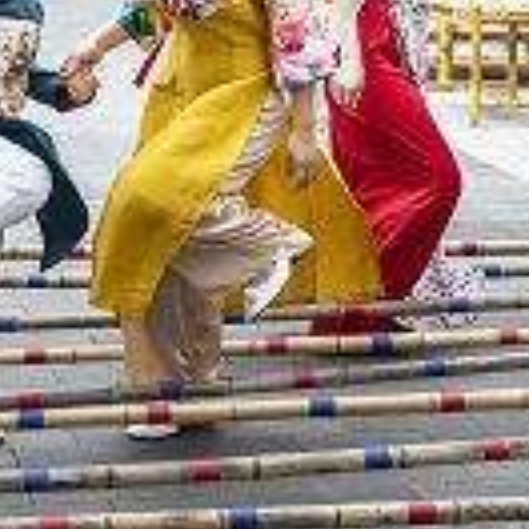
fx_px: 2248
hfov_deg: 13.4
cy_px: -104
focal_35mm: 130
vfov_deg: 13.1
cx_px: 383
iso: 400
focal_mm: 24
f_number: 3.5
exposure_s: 1/400
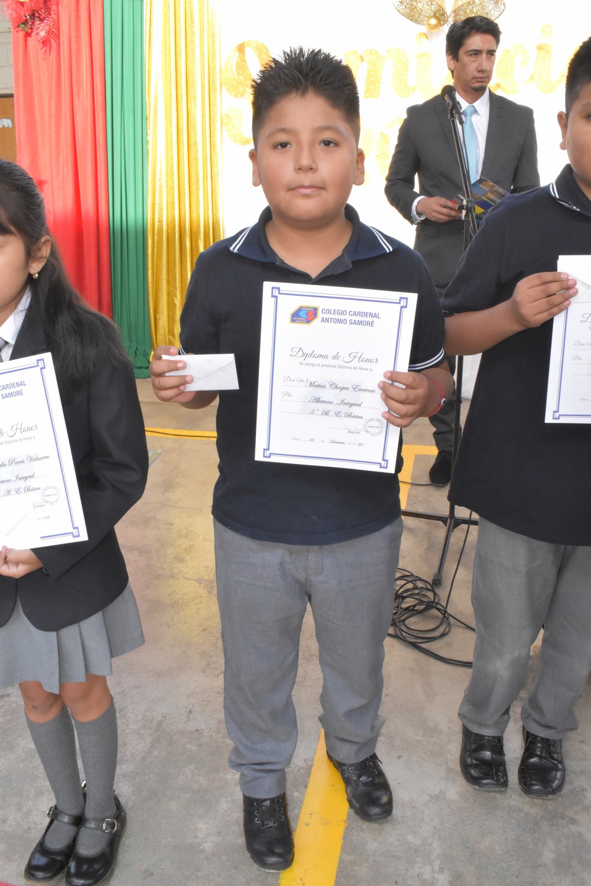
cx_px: 296
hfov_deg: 41.7
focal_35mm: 32
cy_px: 443
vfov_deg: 59.5
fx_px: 776
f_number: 22
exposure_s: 1/200
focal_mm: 21
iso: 3200
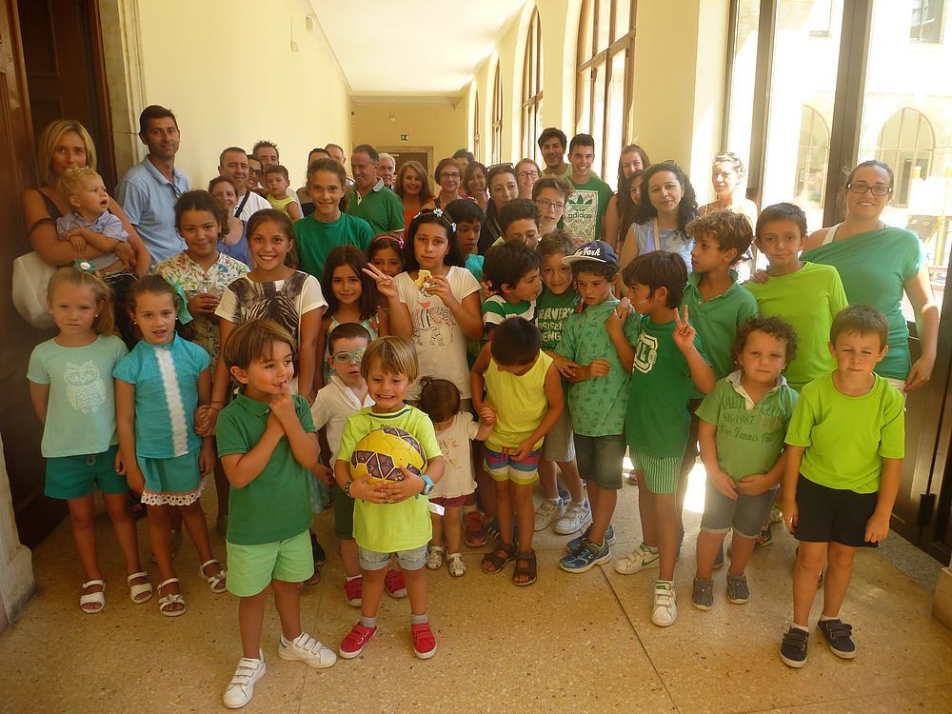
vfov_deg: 56.8
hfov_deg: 71.6
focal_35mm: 24
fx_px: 660
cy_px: 357
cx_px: 476
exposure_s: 1/60
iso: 100
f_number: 3.3
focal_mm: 4.3
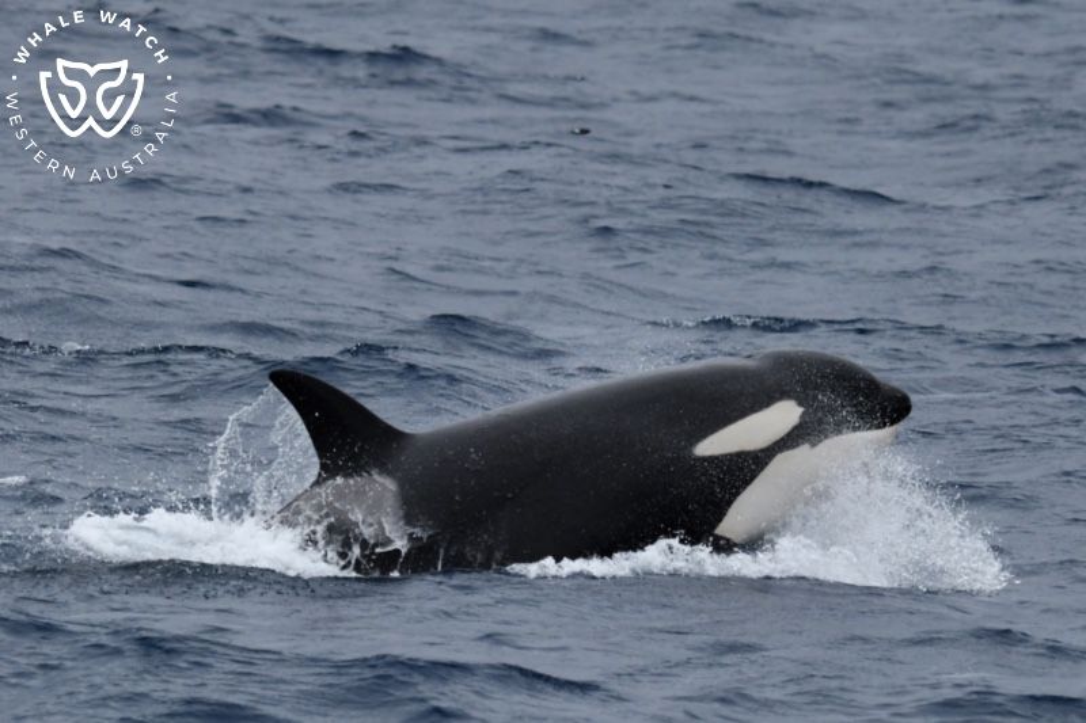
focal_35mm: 340
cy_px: 362
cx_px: 543
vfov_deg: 4.0
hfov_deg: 6.1
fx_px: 10254
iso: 1400
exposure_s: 1/8000
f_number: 6
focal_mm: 340
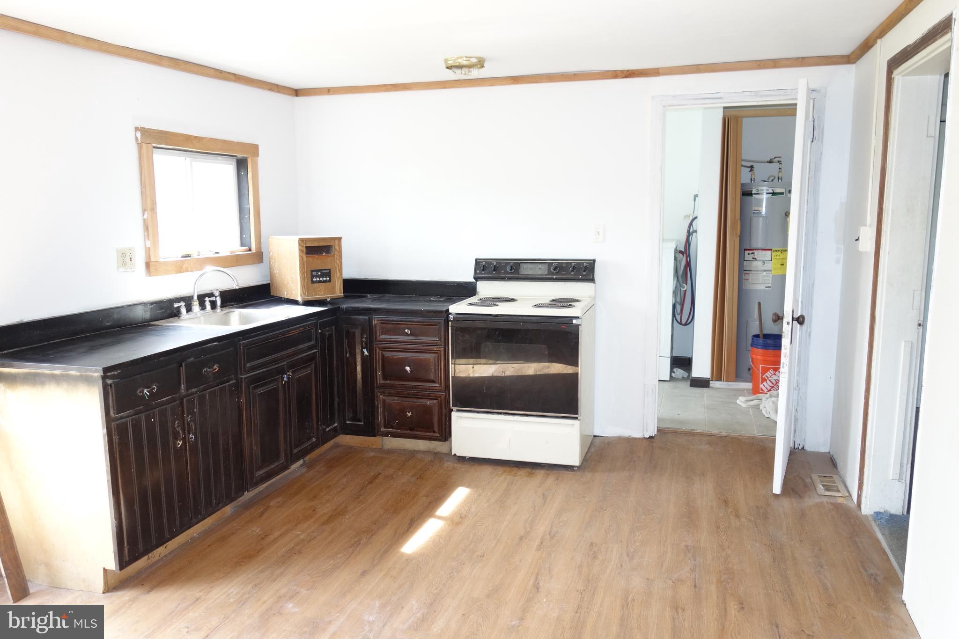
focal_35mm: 28
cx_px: 480
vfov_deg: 46.4
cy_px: 320
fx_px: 746
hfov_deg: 65.5
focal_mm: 10.4
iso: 400
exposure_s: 1/50
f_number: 2.8
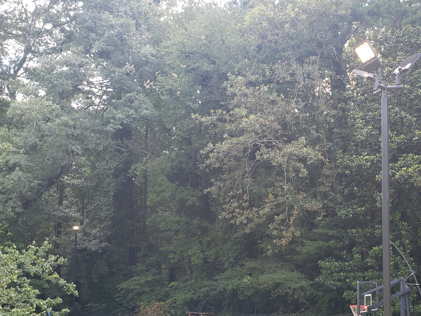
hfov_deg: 47.5
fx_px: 474
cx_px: 259
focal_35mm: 39
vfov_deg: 36.0
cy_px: 235
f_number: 2.4
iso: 64
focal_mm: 4.3
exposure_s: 1/120
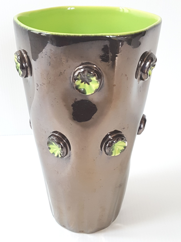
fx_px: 181
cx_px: 90
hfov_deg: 53.1
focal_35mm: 26
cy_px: 121
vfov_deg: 67.3
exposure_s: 1/50
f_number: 1.7
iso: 160
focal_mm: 4.2
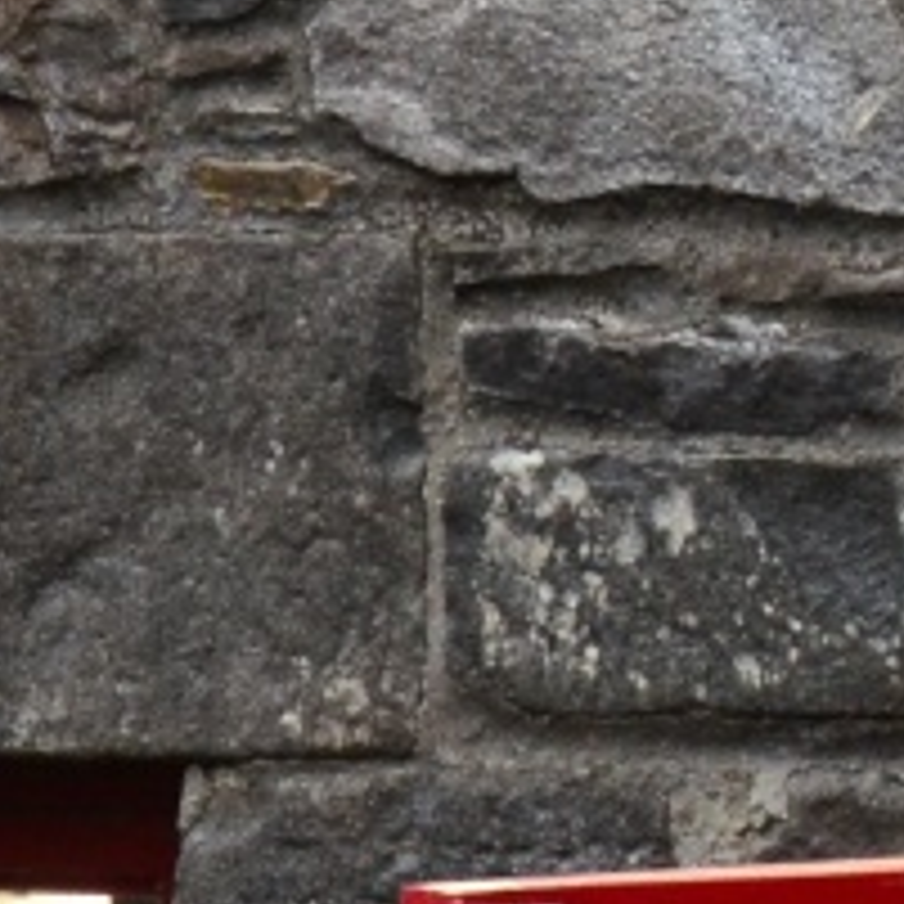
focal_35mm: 426
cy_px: -515
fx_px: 12587
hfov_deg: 4.0
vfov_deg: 4.1
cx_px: 2082
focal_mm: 42
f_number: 9
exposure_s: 1/400
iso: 800
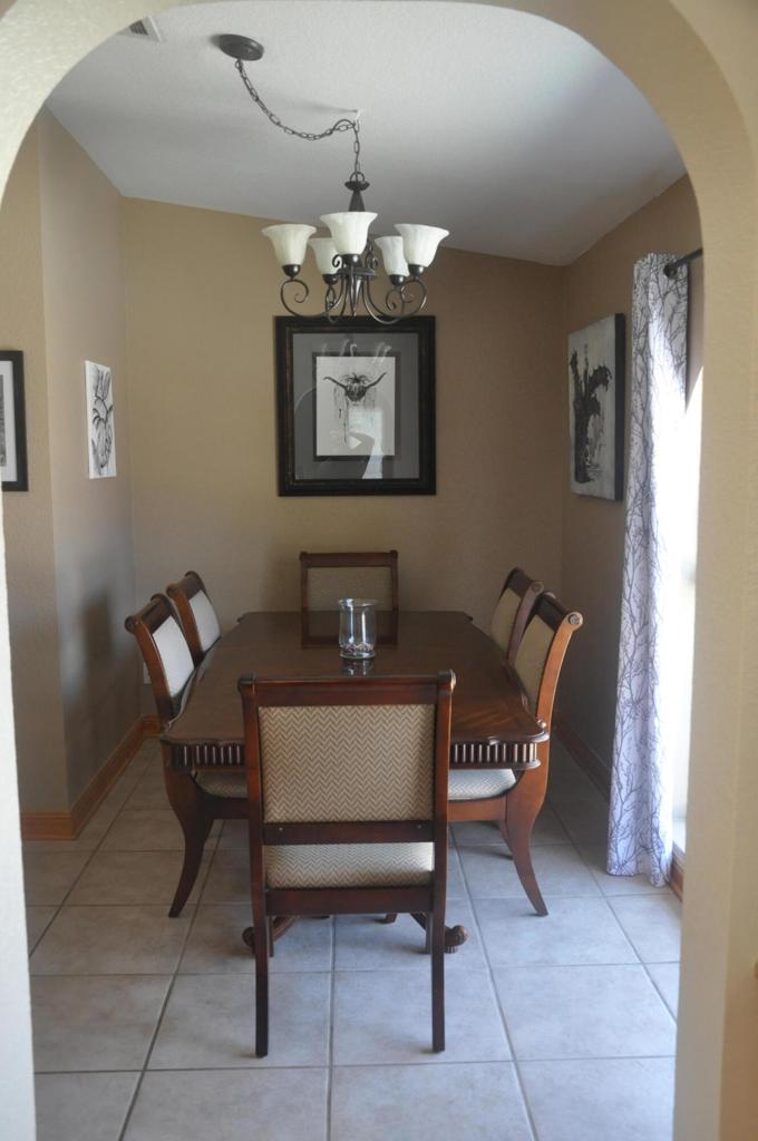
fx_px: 997
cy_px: 570
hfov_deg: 41.6
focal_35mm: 32
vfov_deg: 59.6
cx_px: 379
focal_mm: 21
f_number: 5
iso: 1000
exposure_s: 1/100
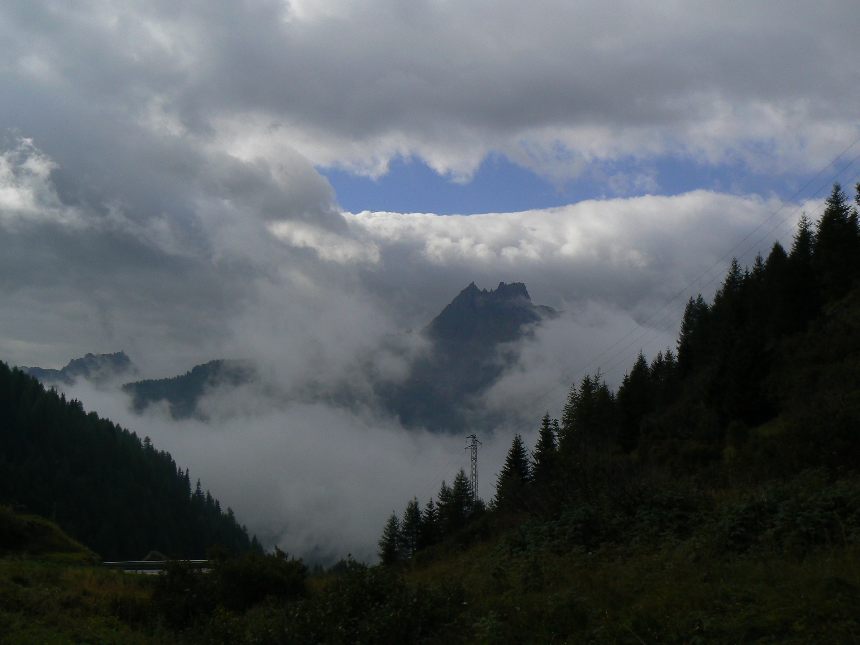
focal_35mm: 36
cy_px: 322
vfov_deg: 39.7
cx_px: 430
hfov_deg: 51.4
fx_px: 894
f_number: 8
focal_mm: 6
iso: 80
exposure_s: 1/640
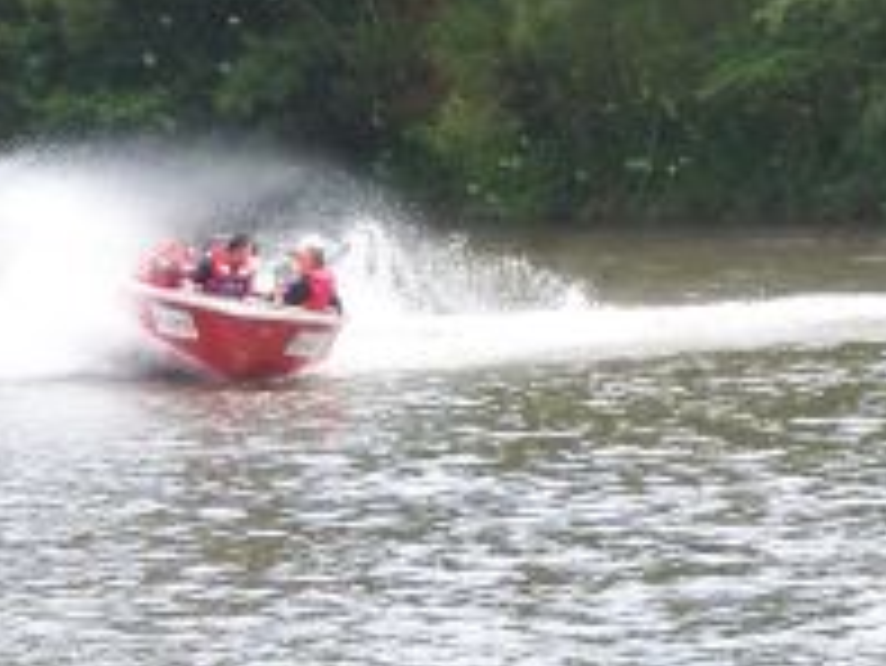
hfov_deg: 6.2
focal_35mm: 317
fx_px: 8119
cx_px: 690
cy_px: 130
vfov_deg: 4.7
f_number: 4.4
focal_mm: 19.2
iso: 64
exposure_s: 1/125
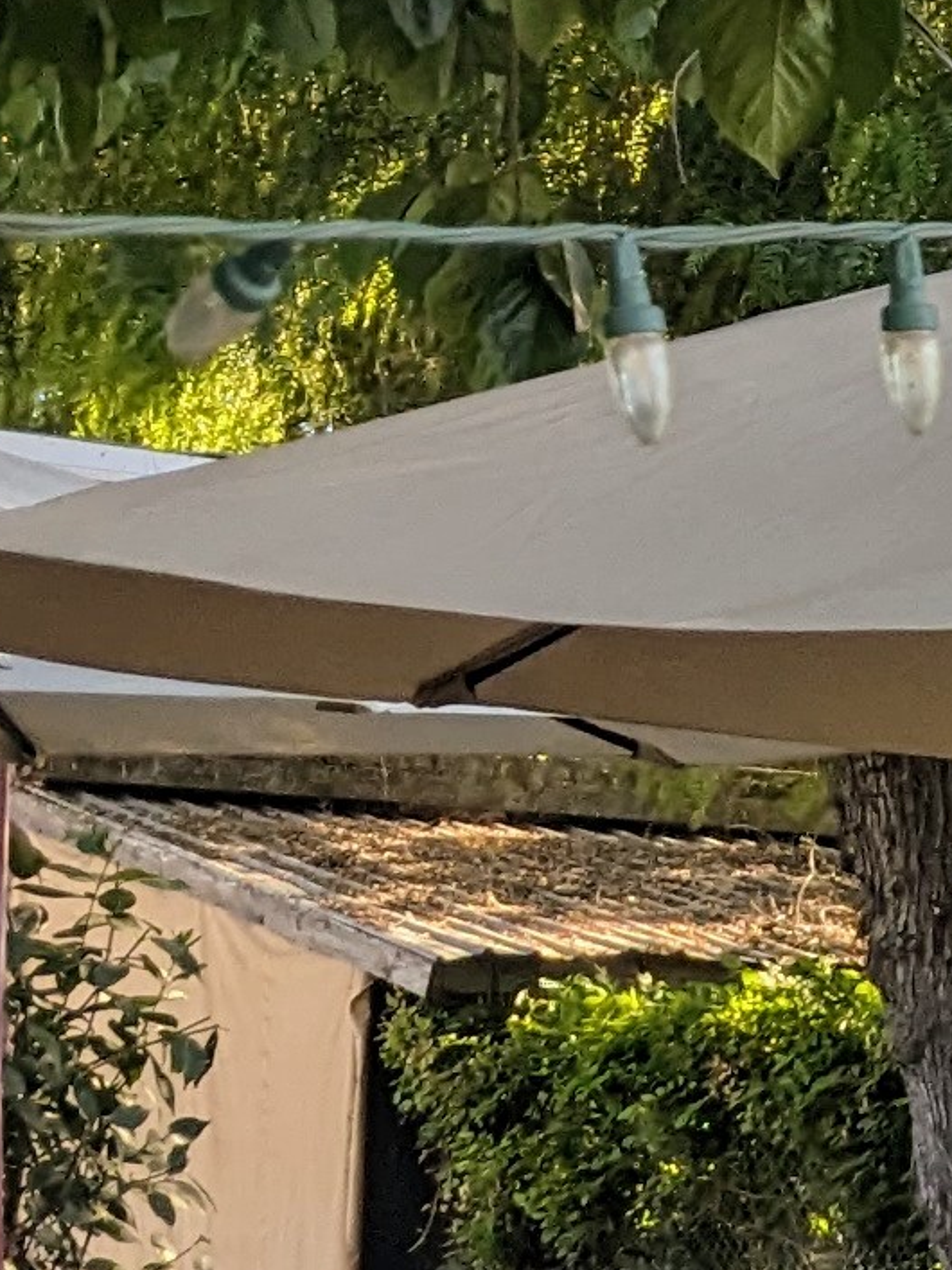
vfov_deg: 12.7
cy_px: 1184
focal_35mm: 154
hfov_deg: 8.7
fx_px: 5649
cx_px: 2287
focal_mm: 4.38
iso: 49
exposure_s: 1/350
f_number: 1.73
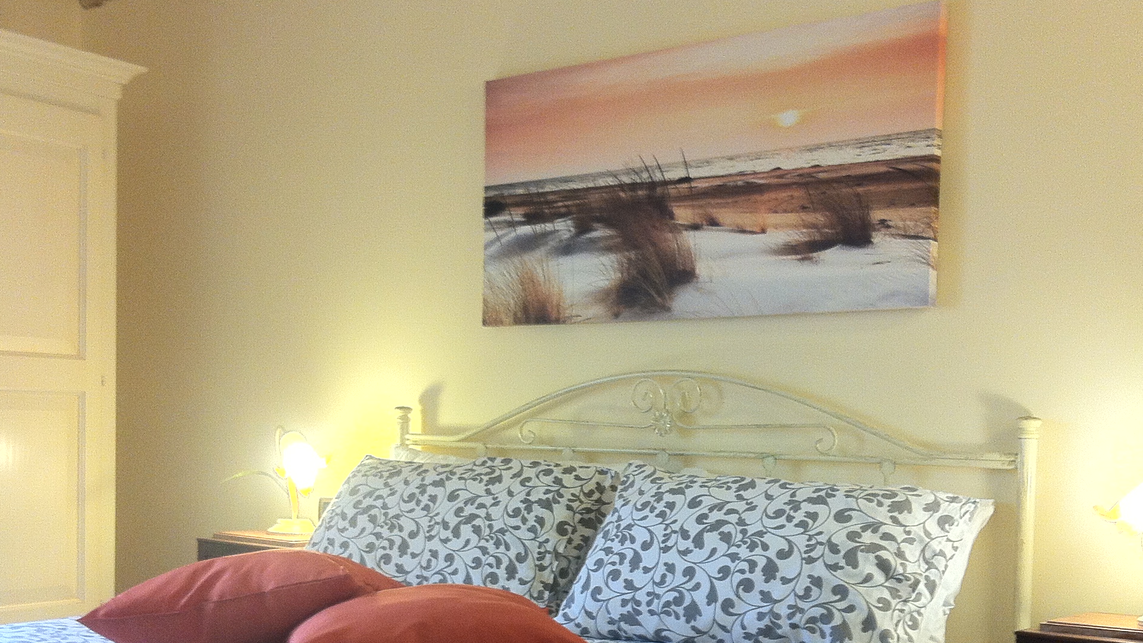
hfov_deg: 39.9
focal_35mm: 52
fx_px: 1576
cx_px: 561
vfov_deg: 22.8
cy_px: 502
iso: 80
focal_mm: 3.85
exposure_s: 1/15
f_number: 2.8
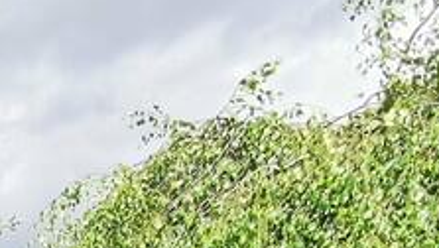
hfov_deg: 18.1
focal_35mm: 85
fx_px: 991
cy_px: 683
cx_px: -413
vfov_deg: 10.9
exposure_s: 1/422
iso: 50
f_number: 2.2
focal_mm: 2.26
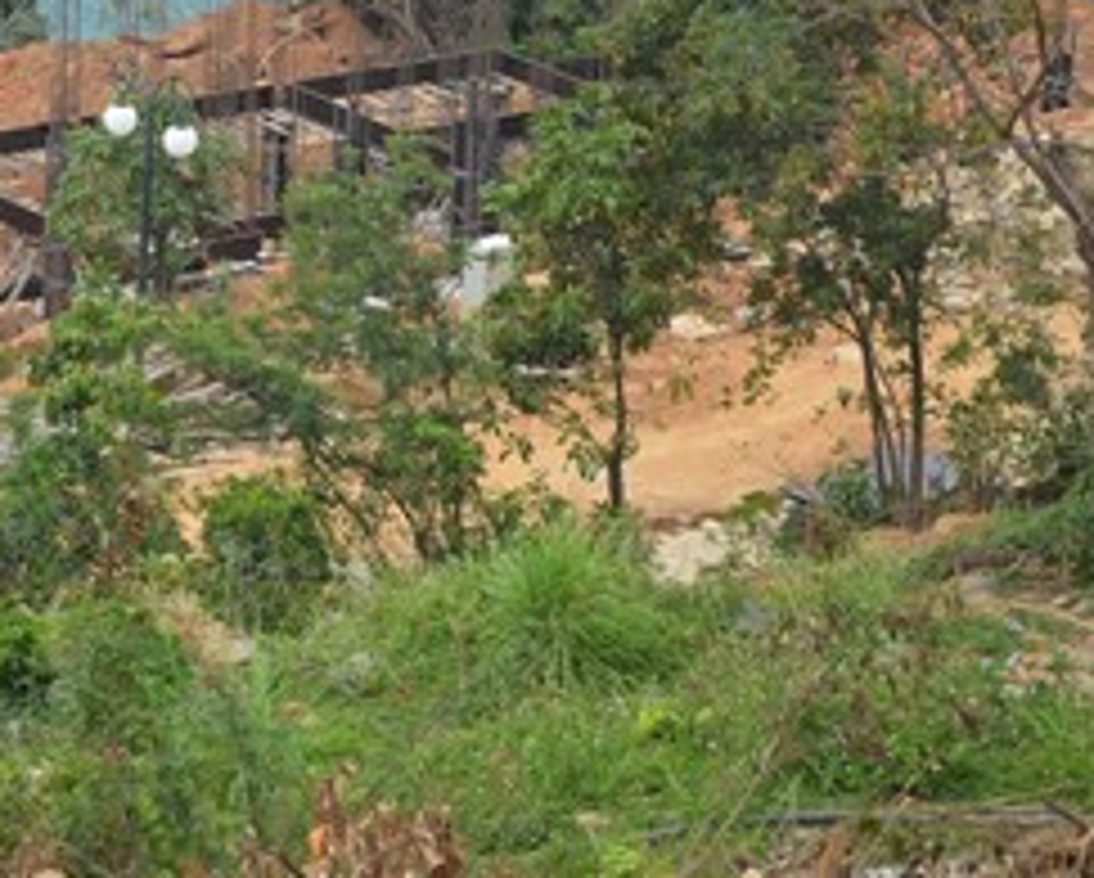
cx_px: 36
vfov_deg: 6.3
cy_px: 131
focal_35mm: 244
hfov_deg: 7.9
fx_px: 7910
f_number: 5.3
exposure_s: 1/500
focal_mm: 66
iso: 400
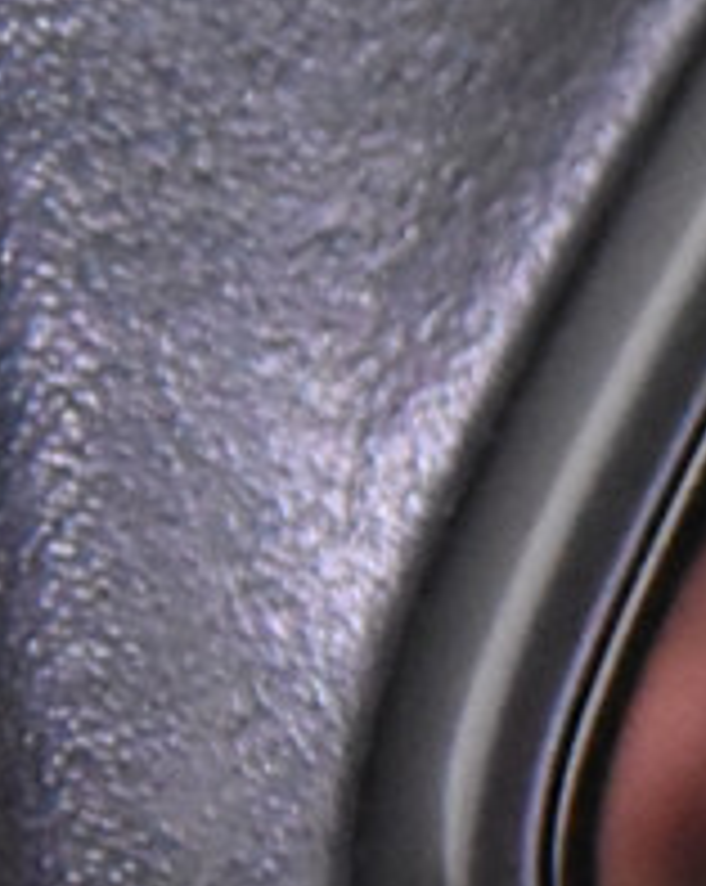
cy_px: 227
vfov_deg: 3.8
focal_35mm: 513
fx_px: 13430
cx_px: 1871
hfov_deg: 3.0
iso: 12800
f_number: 4
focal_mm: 70
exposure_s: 1/50
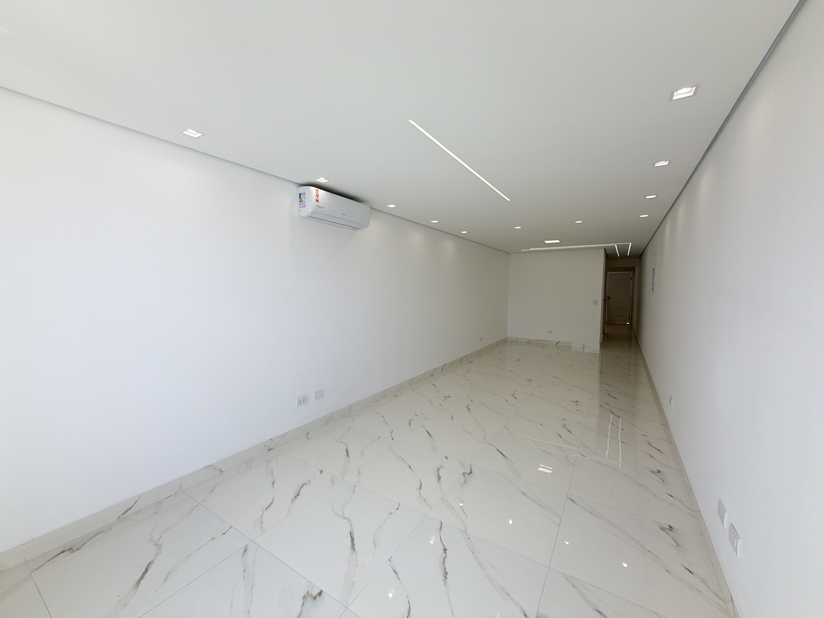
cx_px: 412
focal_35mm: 14
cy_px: 309
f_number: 2.2
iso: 16
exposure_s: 1/120
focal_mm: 2.22
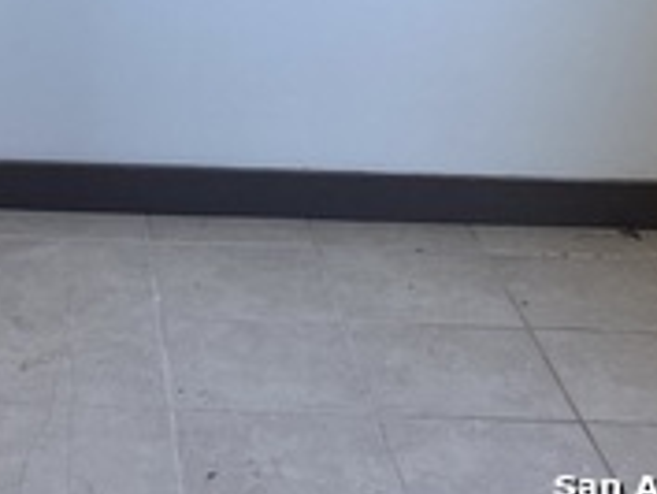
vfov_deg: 14.0
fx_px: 1785
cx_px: -30
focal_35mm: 94
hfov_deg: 20.1
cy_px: -383
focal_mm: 4.25
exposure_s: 1/121
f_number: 1.8
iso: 100
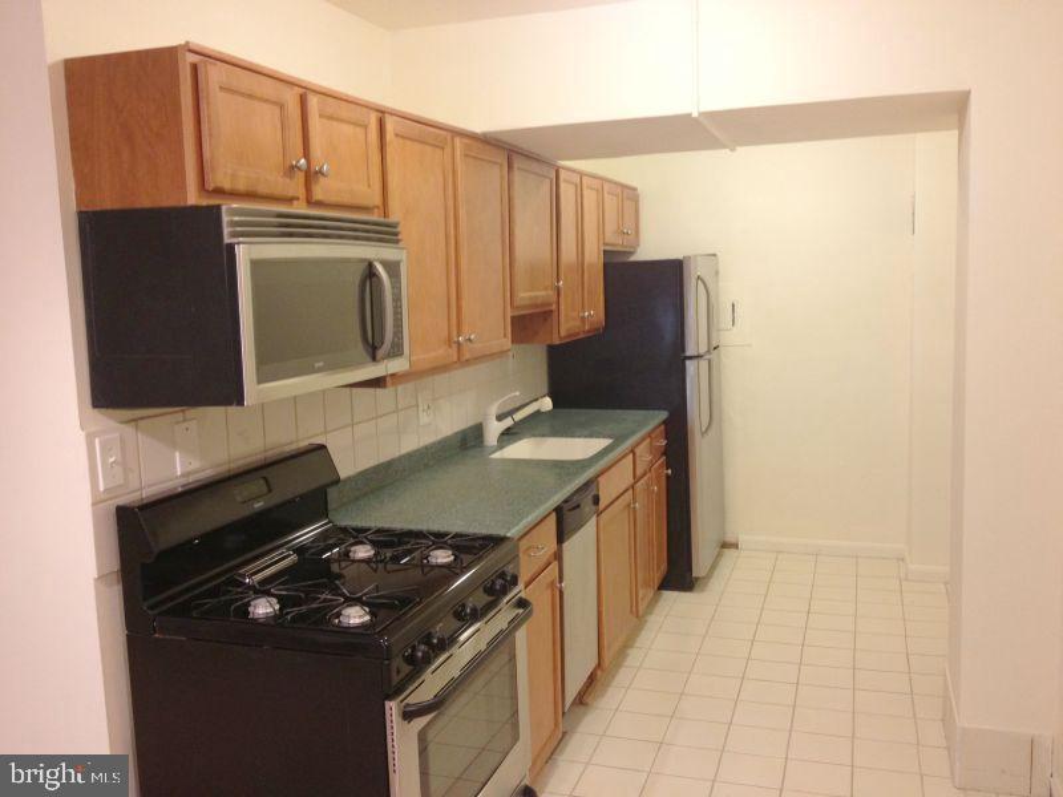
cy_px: 398
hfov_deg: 52.6
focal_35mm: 35
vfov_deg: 40.7
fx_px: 1075
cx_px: 532
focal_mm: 4.28
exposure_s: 1/20
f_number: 2.4
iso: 125
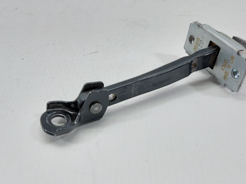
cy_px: 75
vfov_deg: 39.5
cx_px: 155
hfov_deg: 50.8
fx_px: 256
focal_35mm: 36
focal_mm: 5.23
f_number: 1.8
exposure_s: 1/50
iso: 80
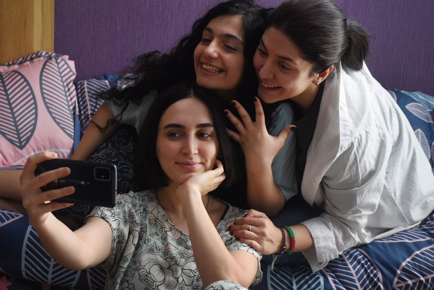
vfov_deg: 18.2
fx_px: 904
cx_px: 217
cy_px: 145
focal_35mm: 75
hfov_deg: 27.0
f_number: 4.8
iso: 800
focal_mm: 50
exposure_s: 1/80
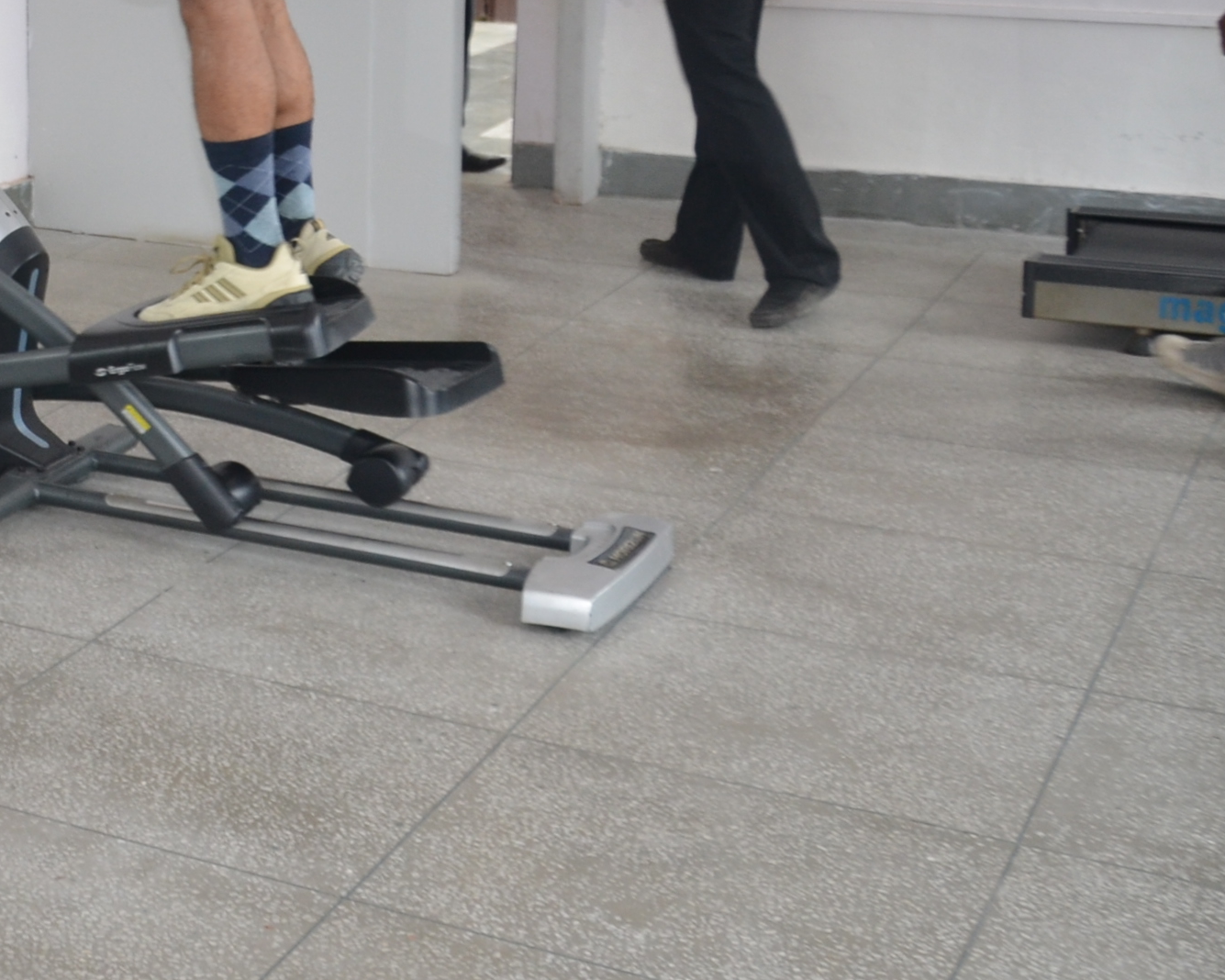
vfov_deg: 21.1
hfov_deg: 23.3
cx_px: -457
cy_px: 12
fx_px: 2538
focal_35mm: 70
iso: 400
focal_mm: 18
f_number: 4
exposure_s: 1/60
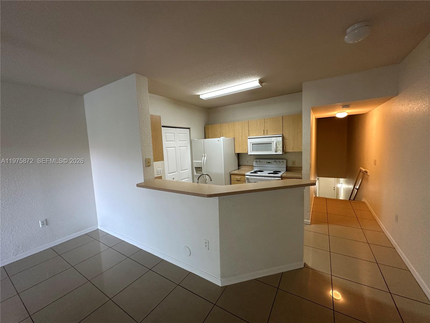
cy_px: 162
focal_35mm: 14
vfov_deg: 85.7
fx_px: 174
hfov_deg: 102.1
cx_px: 215
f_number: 2.2
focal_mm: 2.22
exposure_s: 1/60
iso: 200
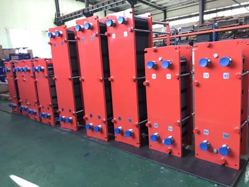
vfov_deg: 49.7
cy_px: 94
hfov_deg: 63.4
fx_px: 201
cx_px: 124
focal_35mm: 28
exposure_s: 1/33
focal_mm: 3.99
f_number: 1.8
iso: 40
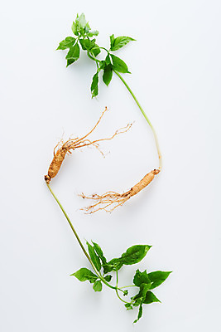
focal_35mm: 105
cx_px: 110
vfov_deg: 19.4
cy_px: 166
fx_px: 966
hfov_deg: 13.1
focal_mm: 105
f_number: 22
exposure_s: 1/125
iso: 100
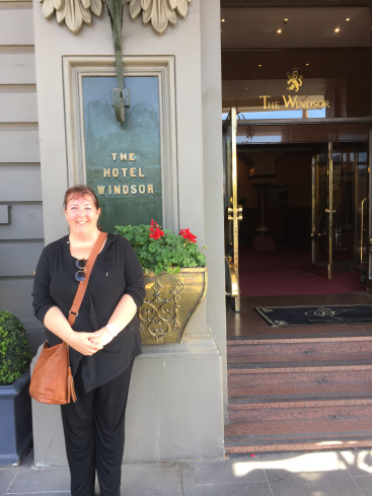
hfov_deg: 48.2
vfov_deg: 61.6
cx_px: 186
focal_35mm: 29
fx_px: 415
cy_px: 248
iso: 40
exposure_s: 1/100
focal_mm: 4.15
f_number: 2.2
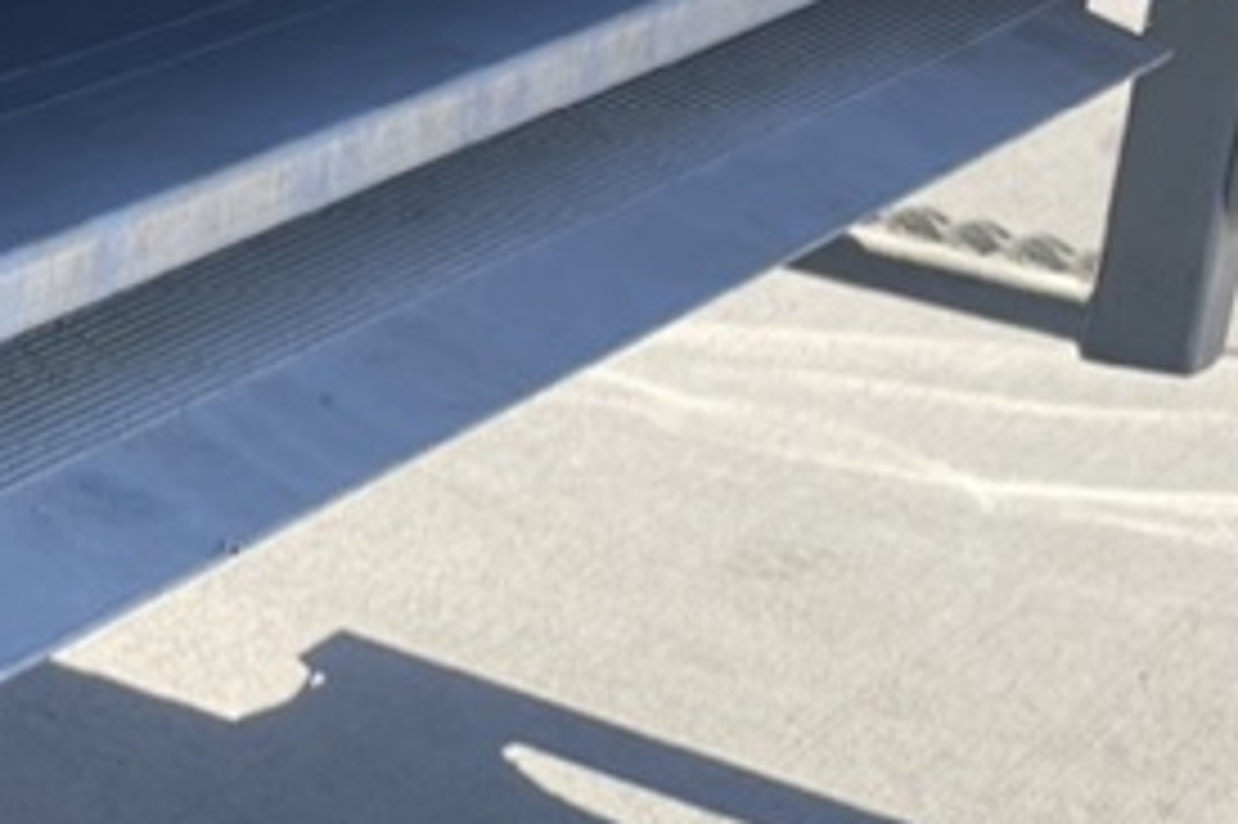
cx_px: -171
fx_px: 3334
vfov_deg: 14.1
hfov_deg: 20.0
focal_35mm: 97
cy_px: 480
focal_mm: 5.1
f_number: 1.6
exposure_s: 1/1252
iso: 32
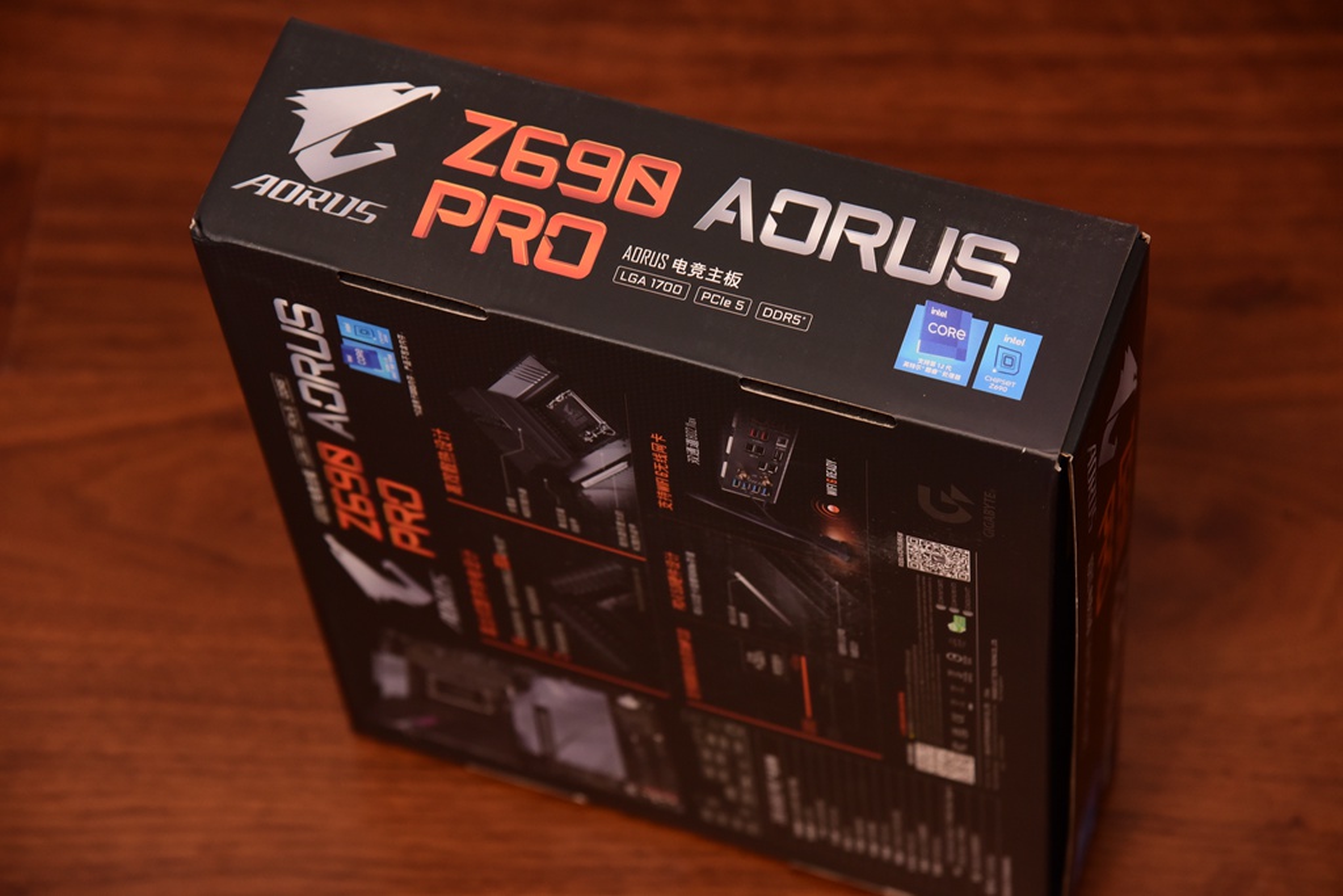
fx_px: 4104
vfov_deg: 12.5
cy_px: 448
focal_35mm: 110
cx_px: 672
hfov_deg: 18.6
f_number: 5.6
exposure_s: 1/60
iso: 1600
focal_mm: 110
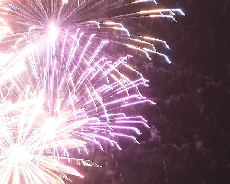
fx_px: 1675
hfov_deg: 7.7
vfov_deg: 6.3
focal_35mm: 246
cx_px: -116
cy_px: 152
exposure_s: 1/4.3
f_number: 4
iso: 800
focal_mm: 55
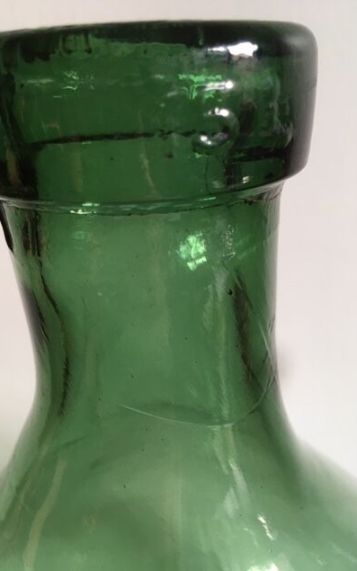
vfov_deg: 61.2
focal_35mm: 31
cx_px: 147
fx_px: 482
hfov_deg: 40.5
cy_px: 287
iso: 80
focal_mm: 4.15
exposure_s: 1/33
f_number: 2.2
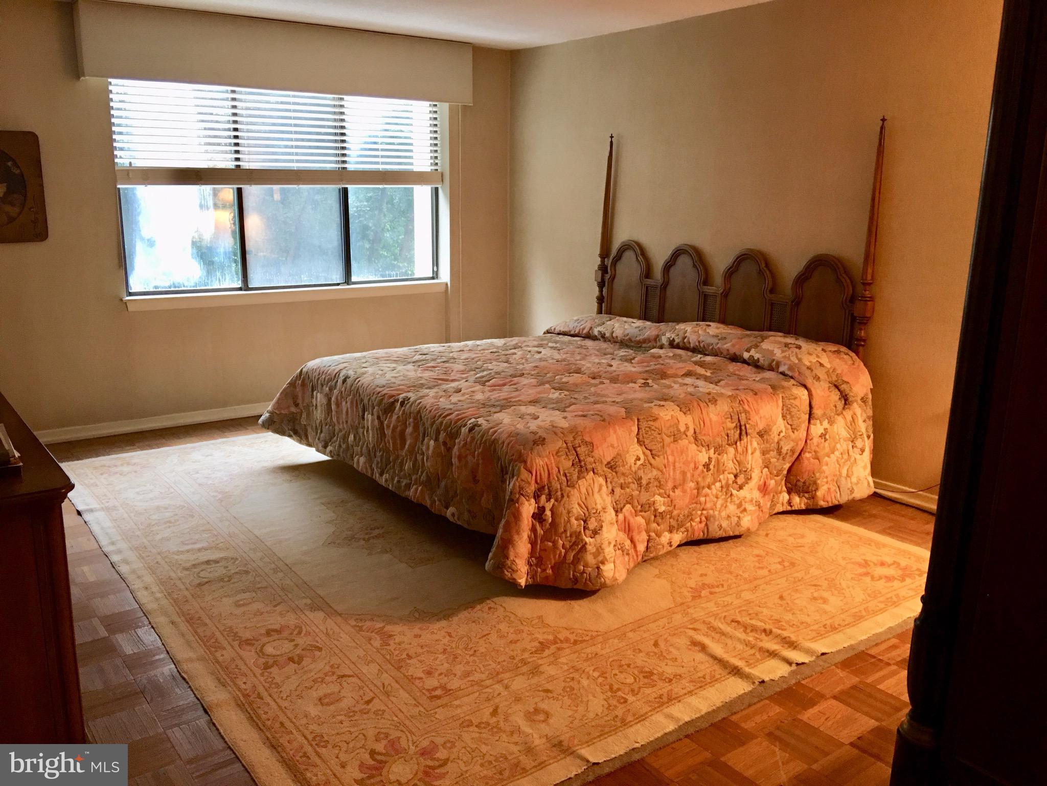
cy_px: 393
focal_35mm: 29
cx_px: 524
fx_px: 877
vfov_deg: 48.2
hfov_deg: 61.7
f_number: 2.2
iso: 64
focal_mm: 4.15
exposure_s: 1/15
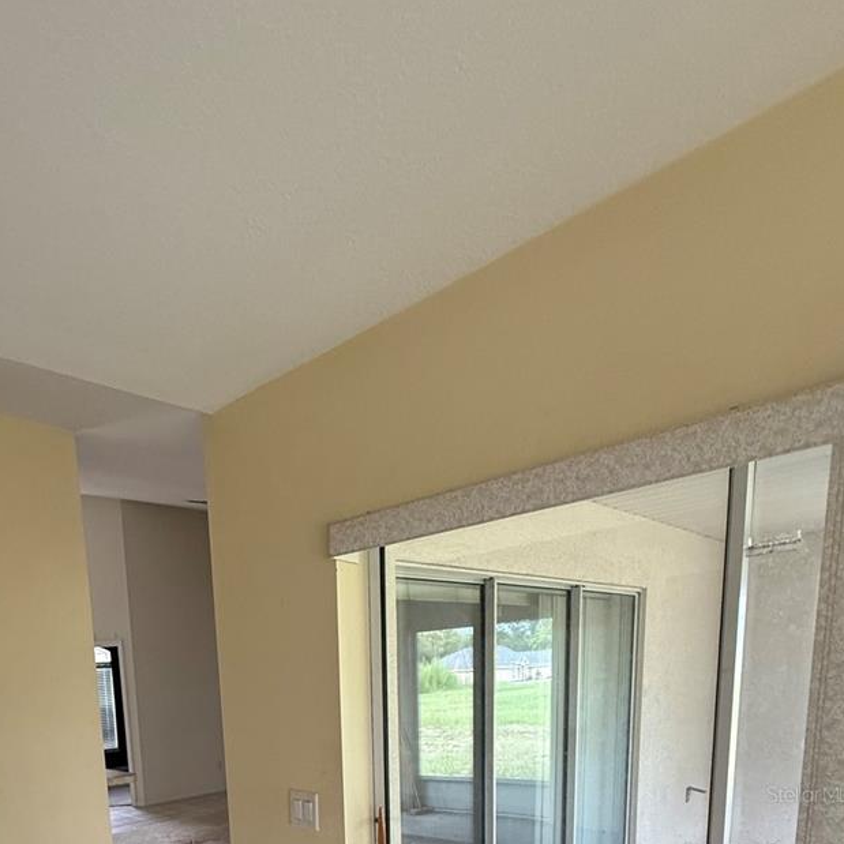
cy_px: 794
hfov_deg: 62.6
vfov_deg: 54.5
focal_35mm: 24
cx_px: 250
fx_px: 662
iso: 320
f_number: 2.2
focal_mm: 2.22
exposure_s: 1/85
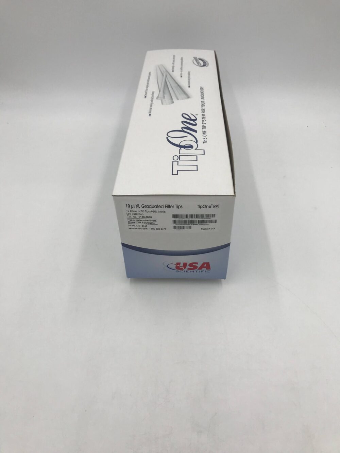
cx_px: 170
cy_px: 226
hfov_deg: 49.8
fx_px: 367
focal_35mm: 28
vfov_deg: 63.4
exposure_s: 1/299
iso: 20
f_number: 1.8
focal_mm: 3.99
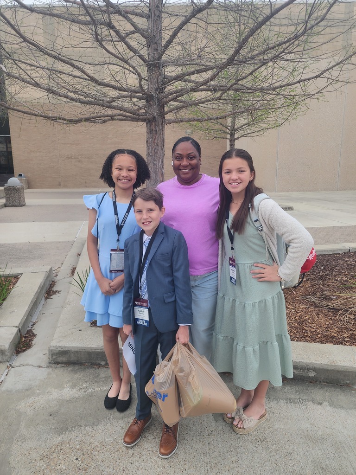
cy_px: 238
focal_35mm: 23
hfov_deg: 58.9
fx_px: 315
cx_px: 178
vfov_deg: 73.9
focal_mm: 6.4
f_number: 1.8
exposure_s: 1/180
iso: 50
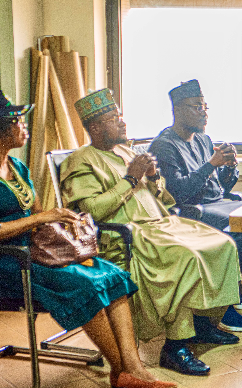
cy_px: 193
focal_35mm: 86
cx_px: 248
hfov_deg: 14.9
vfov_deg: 24.1
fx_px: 908
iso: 1000
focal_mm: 56
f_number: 3.2
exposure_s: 1/100
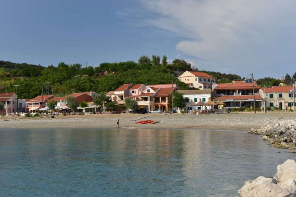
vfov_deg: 29.9
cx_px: 148
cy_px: 98
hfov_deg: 43.6
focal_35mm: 45
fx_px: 370
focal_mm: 45
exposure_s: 1/200
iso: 125
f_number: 7.1
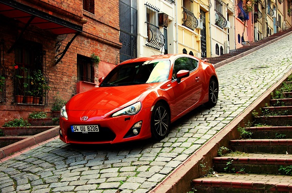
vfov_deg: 27.9
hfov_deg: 41.2
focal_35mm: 48
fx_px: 388
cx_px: 146
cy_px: 96
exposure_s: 1/125
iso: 250
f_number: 5.6
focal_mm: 32
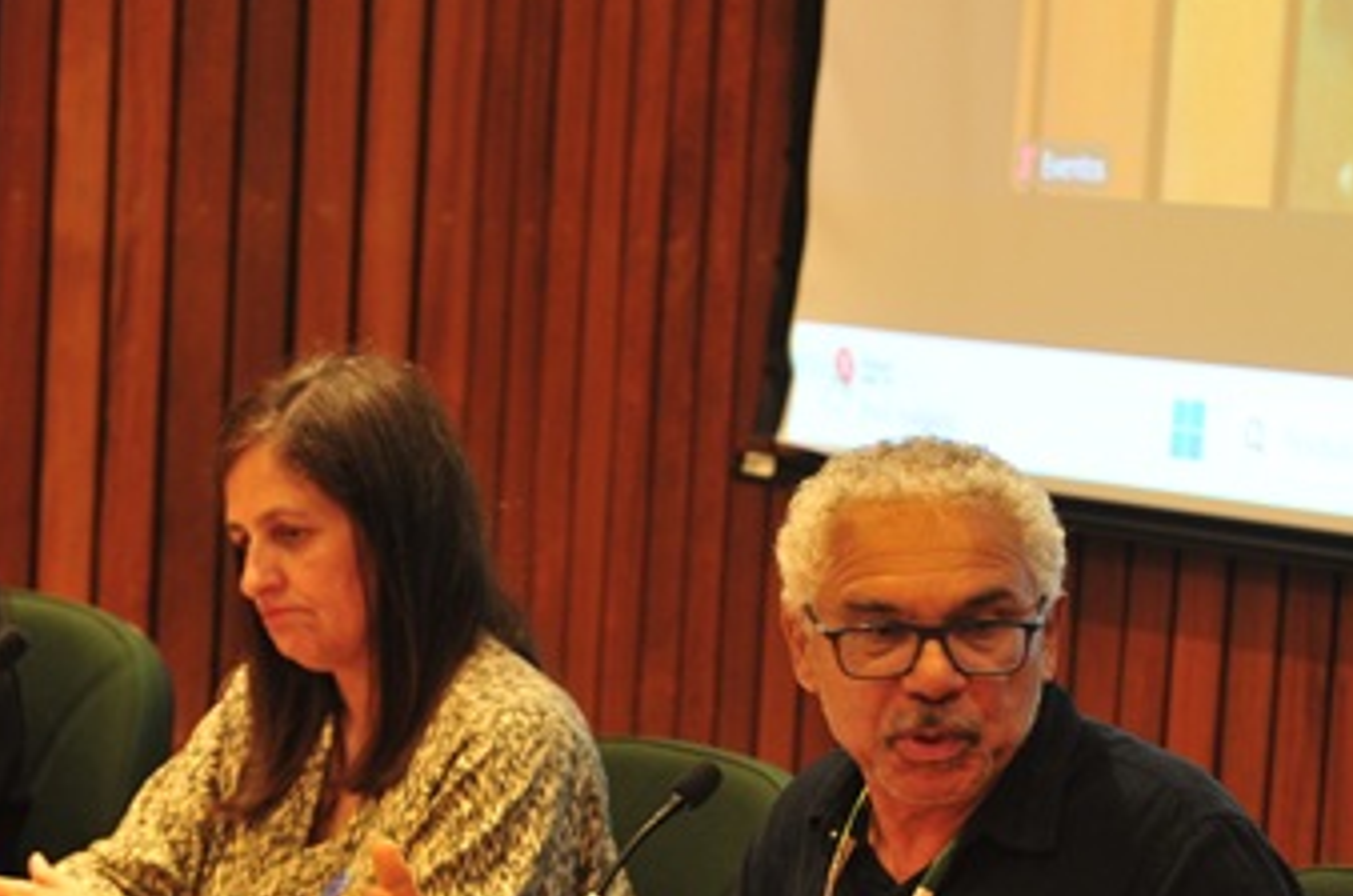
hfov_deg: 14.2
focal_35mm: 145
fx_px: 5439
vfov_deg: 9.4
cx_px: 620
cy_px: 902
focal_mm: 70
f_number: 4
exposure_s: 1/60
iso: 1250
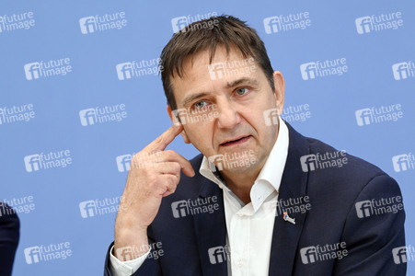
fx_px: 1728
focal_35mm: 150
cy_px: 138
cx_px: 208
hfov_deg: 13.7
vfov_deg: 9.1
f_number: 6.3
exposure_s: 1/500
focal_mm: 150
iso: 4000
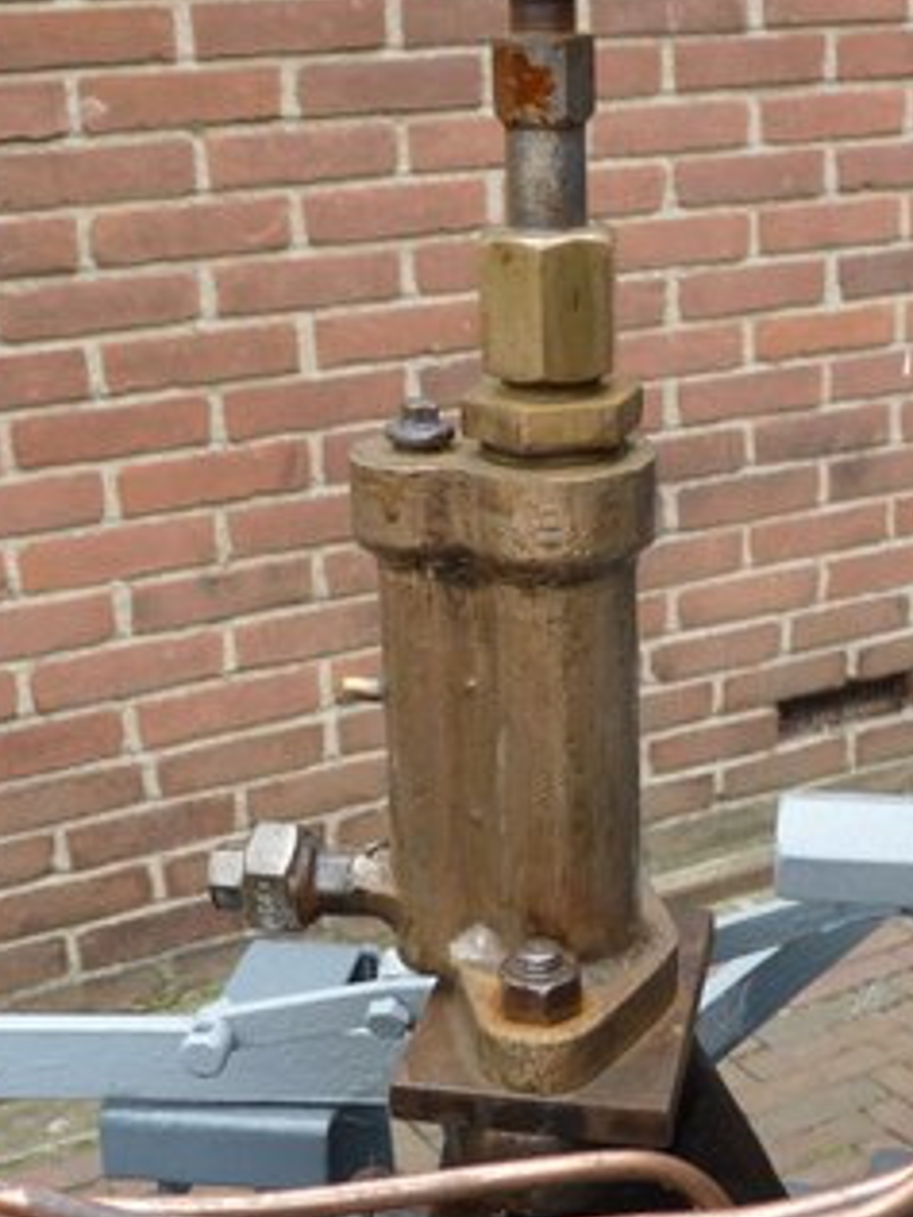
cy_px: 680
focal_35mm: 58
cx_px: 537
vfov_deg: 33.2
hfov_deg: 25.2
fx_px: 2040
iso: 80
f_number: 3
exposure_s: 1/50
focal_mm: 6.6
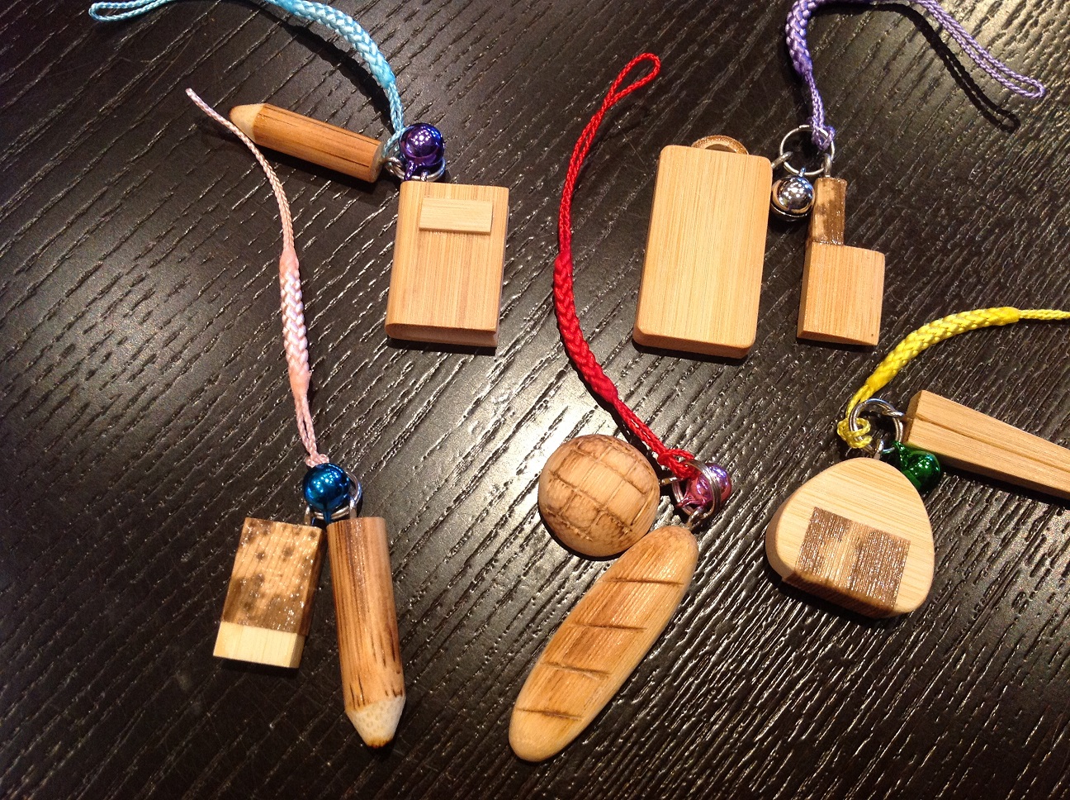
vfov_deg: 40.6
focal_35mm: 35
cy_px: 400
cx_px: 535
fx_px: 1080
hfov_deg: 52.7
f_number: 2.4
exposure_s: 1/15
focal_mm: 4.28
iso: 100
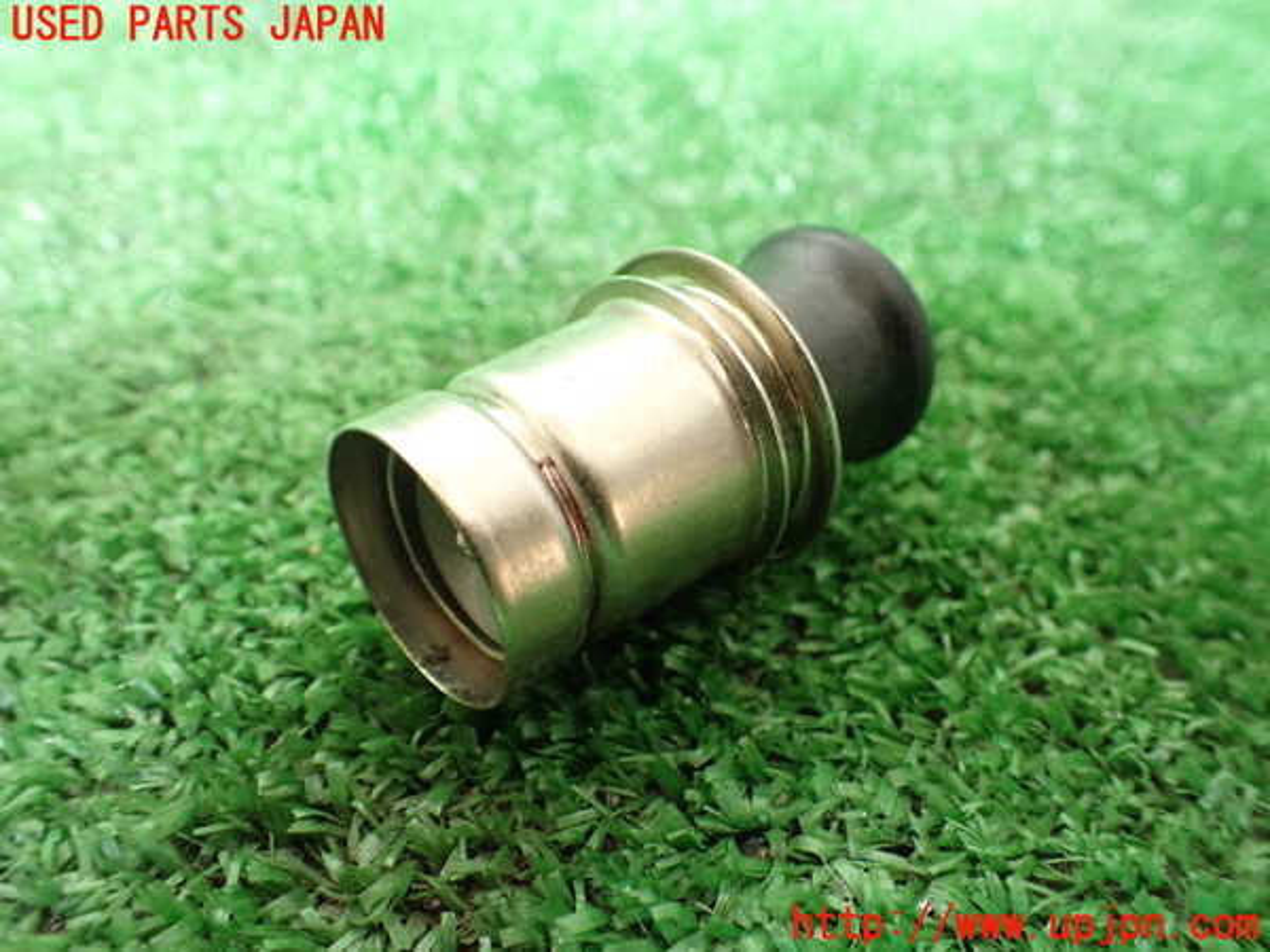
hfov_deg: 60.0
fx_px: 1101
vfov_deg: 46.8
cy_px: 476
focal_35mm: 30
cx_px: 635
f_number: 2.3
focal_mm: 5.4
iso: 800
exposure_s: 1/60
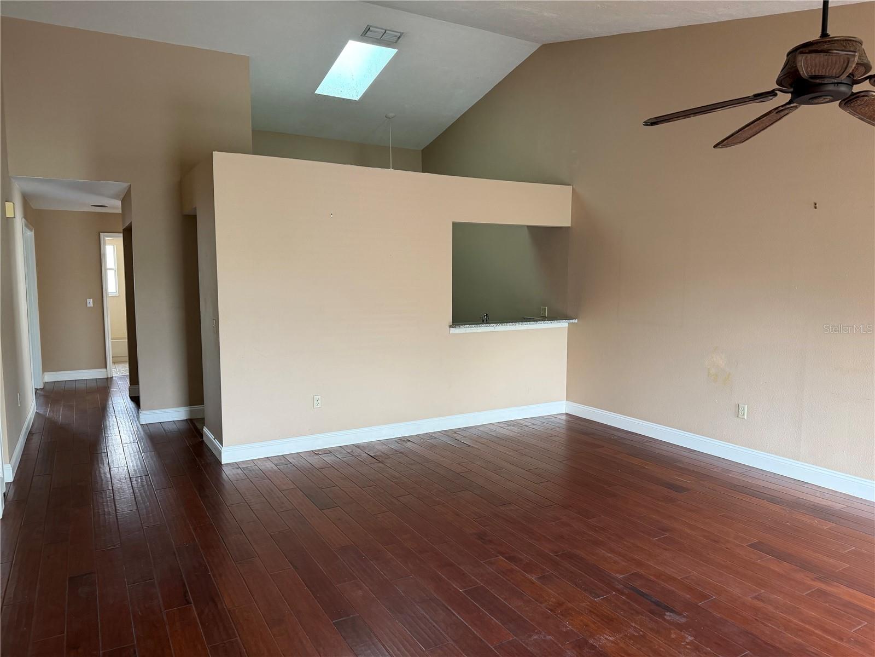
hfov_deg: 71.6
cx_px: 438
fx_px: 607
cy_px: 328
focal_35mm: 24
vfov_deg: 56.8
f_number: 1.78
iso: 200
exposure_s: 1/61
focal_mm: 6.76
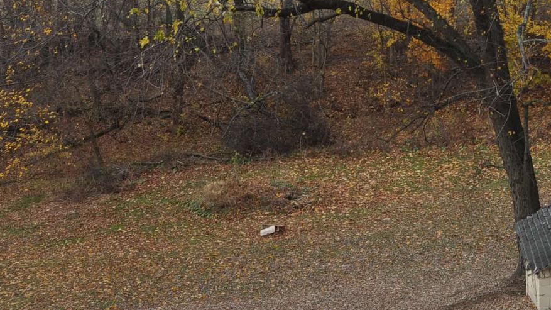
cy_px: 52
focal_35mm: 66
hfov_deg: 30.9
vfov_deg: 18.1
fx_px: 964
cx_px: 462
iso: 200
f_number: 8
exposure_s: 1/250
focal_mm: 18
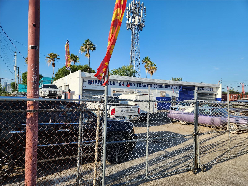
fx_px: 165
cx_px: 124
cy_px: 93
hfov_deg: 73.9
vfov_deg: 58.9
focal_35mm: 23
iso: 20
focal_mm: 5.4
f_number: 1.8
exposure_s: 1/1195
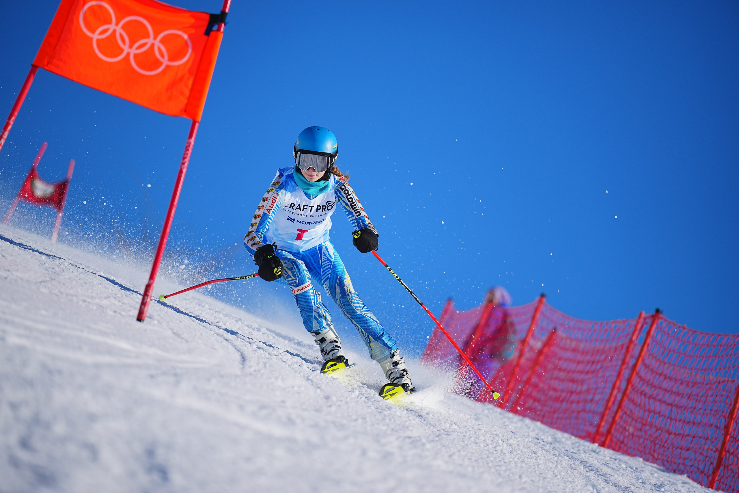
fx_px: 4105
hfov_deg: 10.3
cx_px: 370
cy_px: 246
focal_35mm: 200
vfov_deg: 6.9
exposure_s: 1/4000
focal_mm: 200
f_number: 2.8
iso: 100
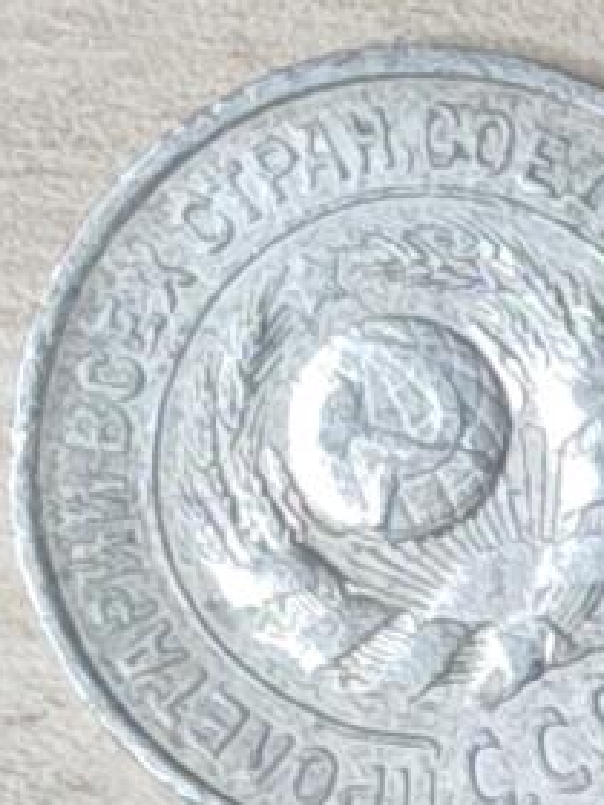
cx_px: 1754
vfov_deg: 6.0
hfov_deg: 4.4
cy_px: 1245
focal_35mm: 328
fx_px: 7631
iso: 620
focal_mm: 4.84
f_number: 1.88
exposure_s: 1/50
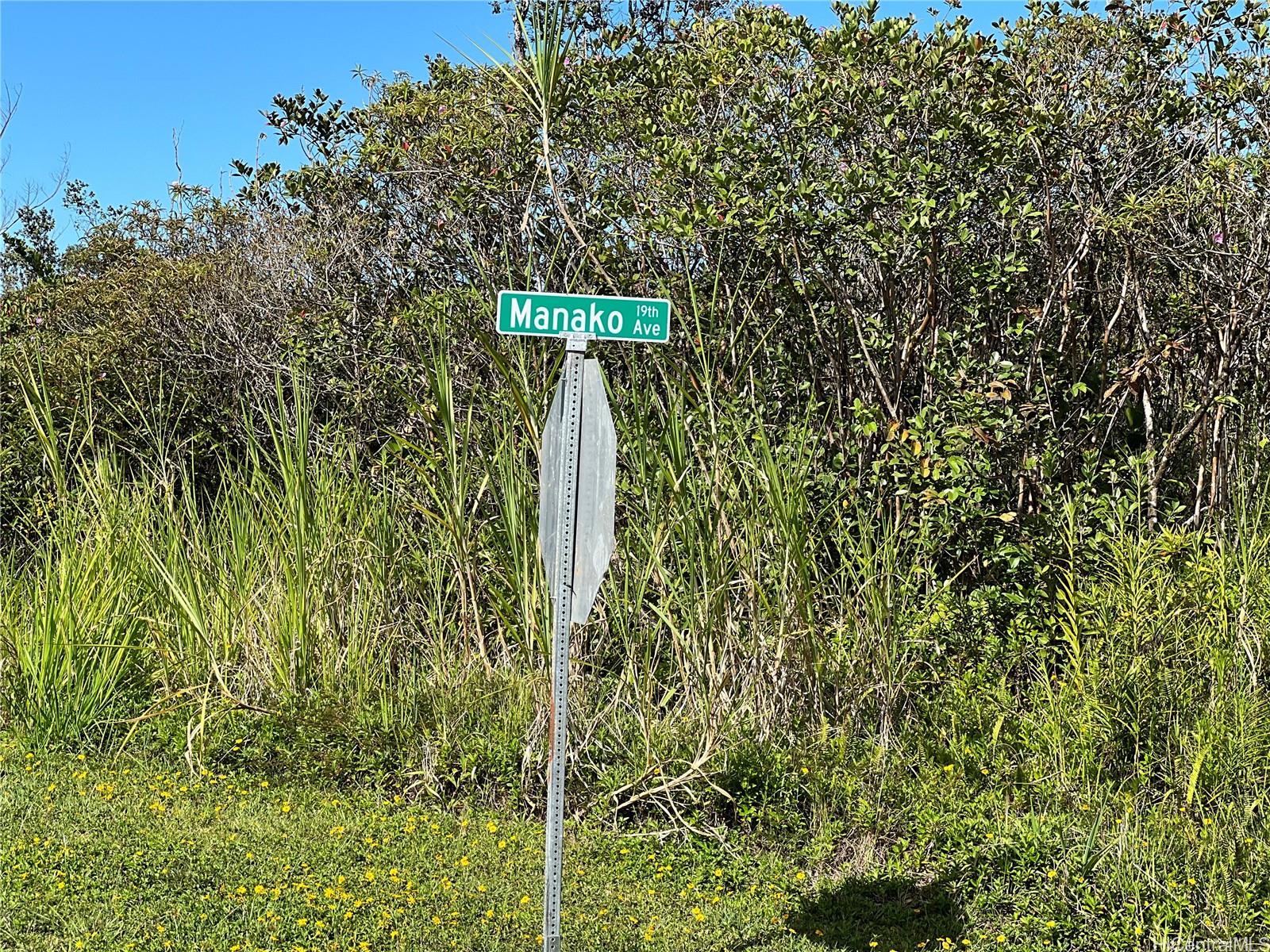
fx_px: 2825
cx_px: 635
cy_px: 476
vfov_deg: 19.1
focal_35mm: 77
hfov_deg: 25.3
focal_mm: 9
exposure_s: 1/513
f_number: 2.8
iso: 32
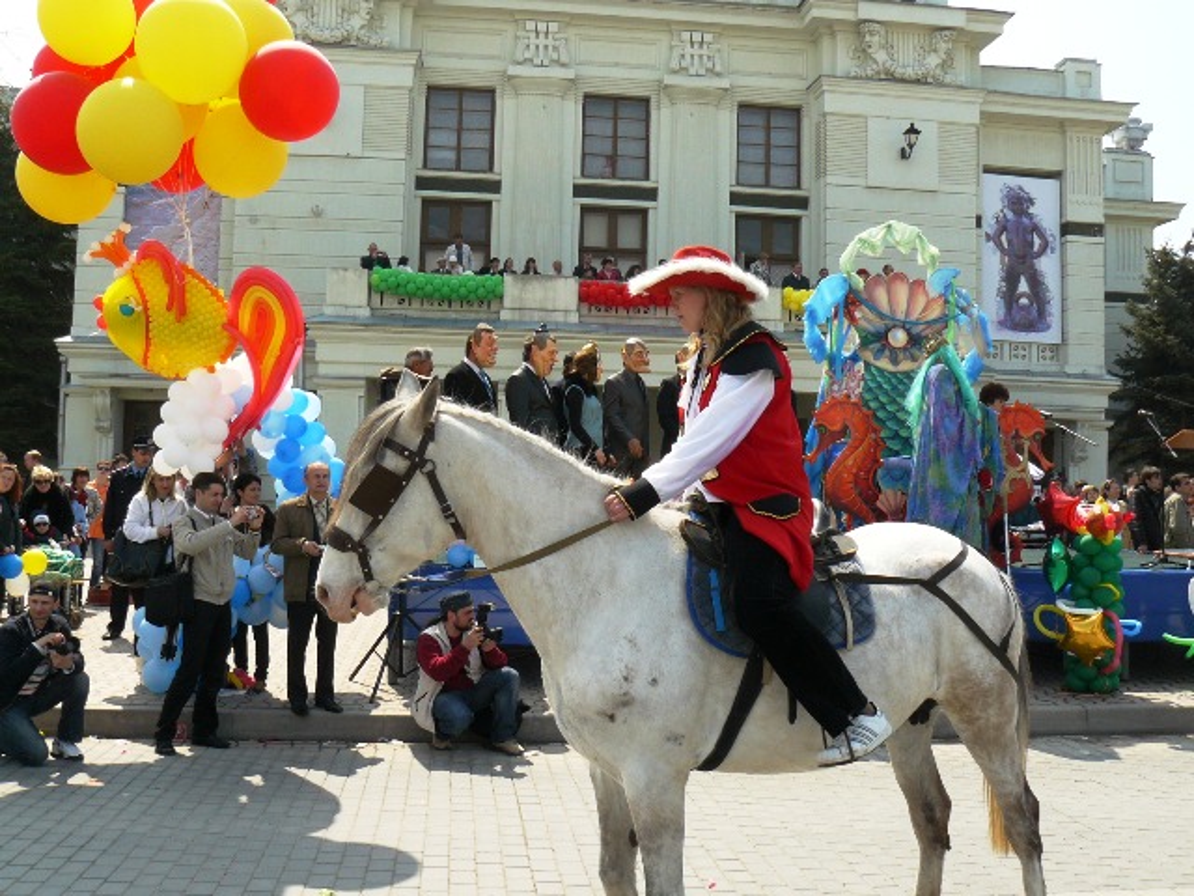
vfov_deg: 39.7
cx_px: 597
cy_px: 448
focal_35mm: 36
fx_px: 1242
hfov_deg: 51.4
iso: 100
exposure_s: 1/320
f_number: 5.6
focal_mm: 6
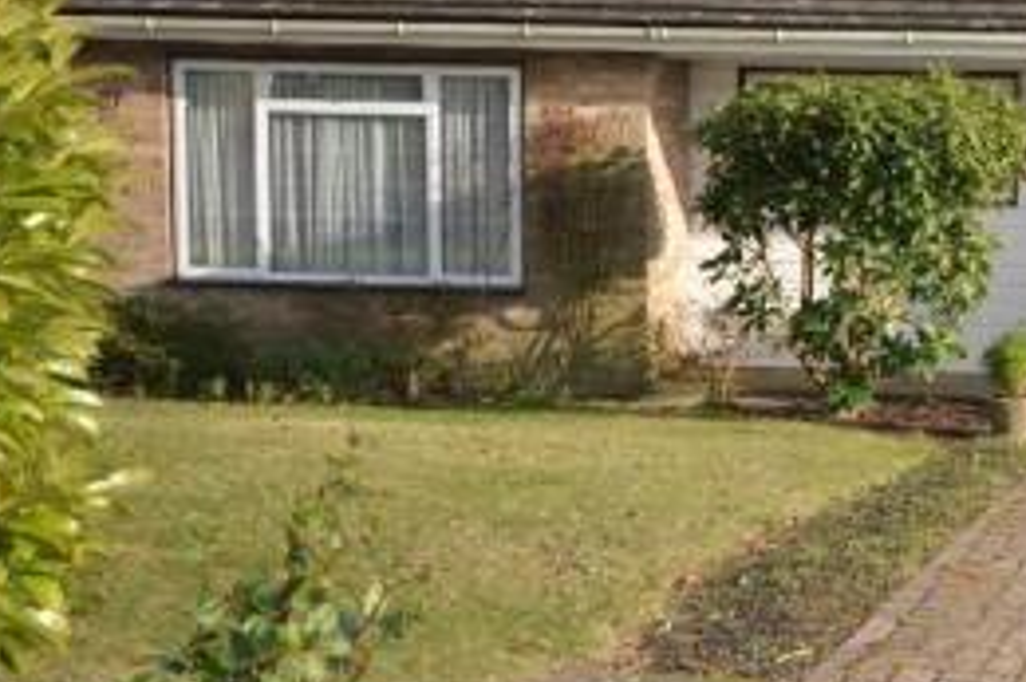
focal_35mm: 64
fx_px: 1830
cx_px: 1174
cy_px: 274
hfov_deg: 28.1
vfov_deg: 21.1
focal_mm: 17
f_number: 5.3
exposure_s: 1/200
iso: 110
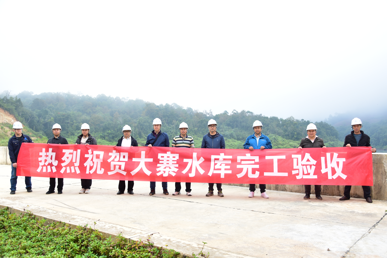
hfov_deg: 57.2
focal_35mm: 33
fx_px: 355
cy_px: 129
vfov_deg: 40.0
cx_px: 194
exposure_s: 1/80
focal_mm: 22
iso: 100
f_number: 5
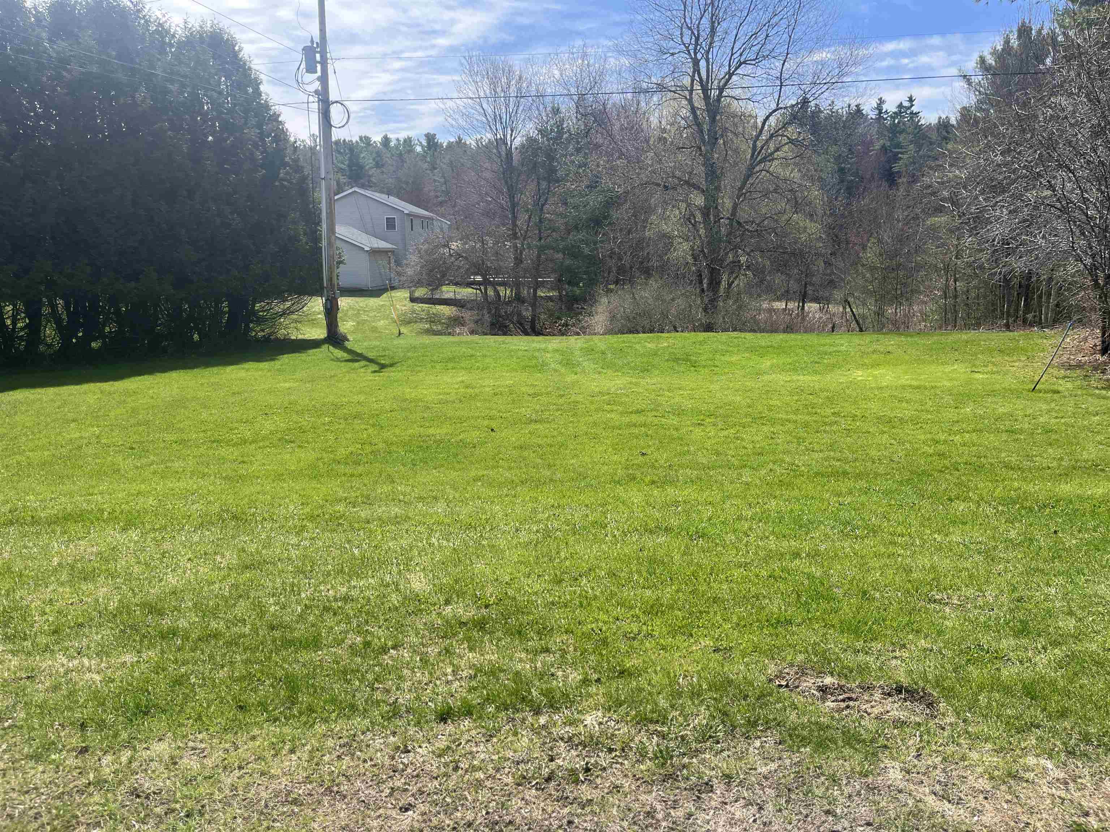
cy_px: 416
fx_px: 834
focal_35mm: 26
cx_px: 555
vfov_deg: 53.1
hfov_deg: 67.3
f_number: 1.6
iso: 50
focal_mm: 5.1
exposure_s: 1/2222
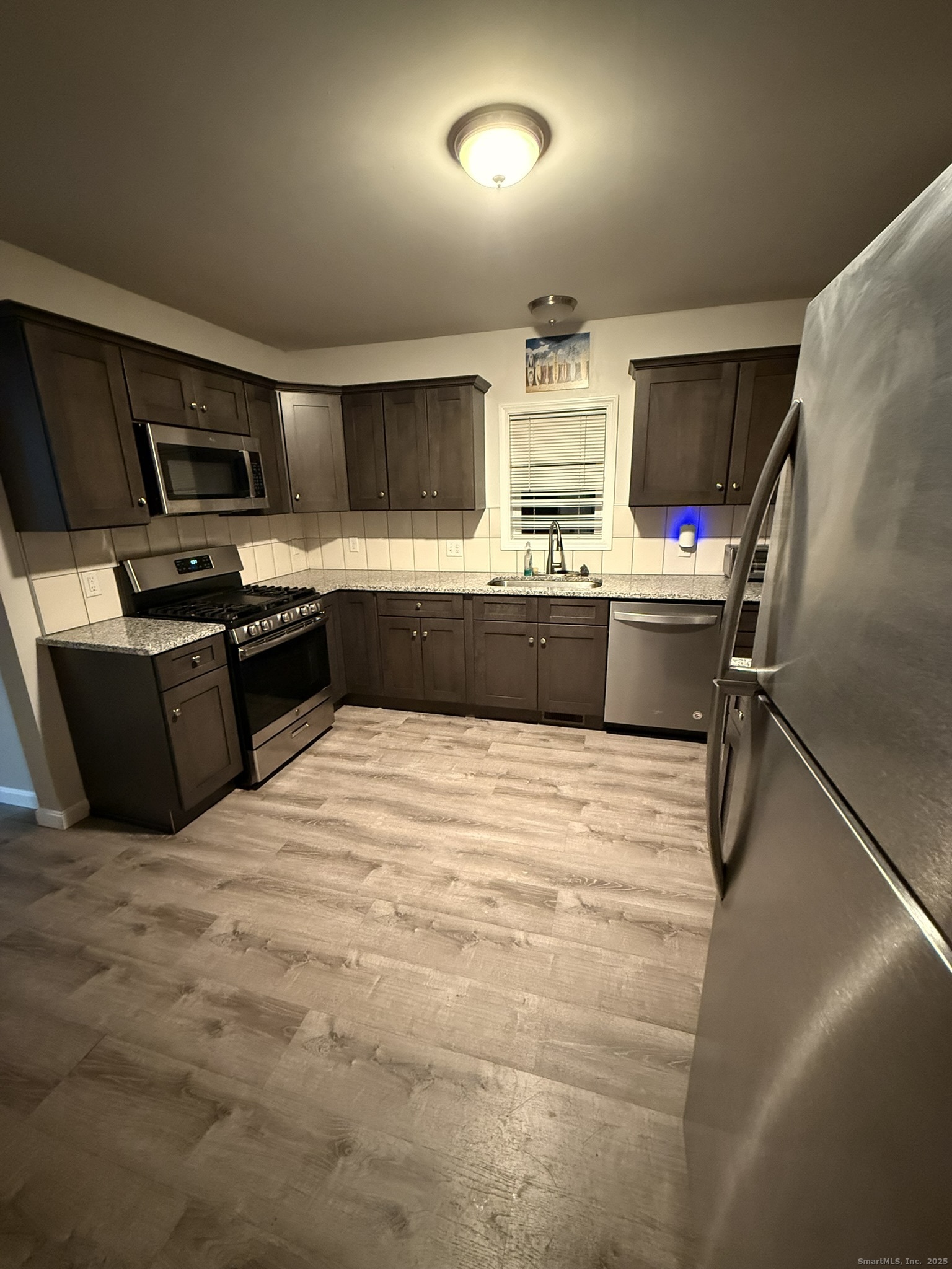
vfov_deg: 102.1
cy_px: 634
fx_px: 513
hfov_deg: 85.7
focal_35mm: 14
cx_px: 476
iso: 1250
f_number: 2.2
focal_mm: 2.22
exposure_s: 1/40
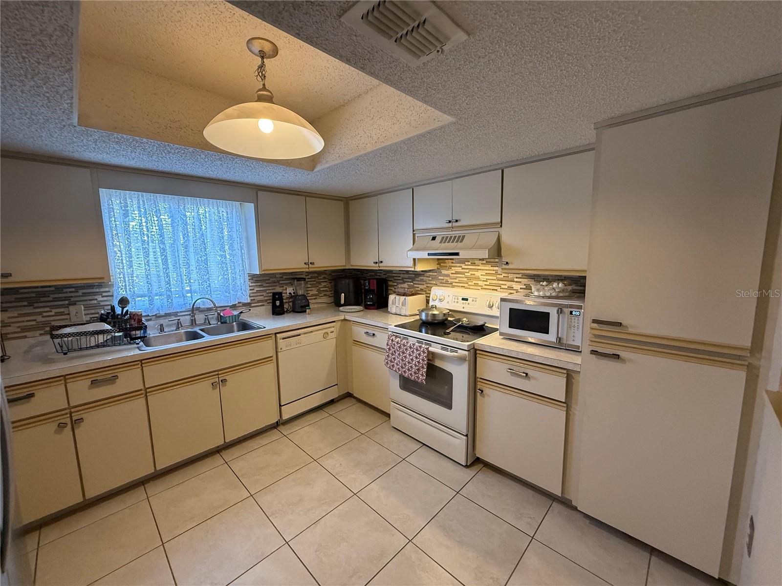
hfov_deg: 102.1
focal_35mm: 14
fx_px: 316
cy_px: 293
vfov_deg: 85.7
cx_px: 391
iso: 500
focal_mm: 2.22
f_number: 2.2
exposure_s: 1/120
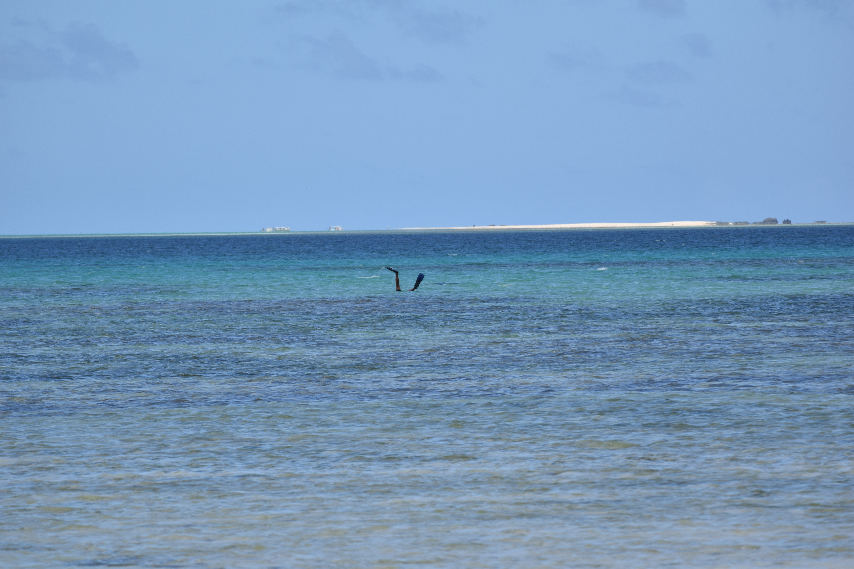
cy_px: 284
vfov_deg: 5.2
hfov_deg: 7.8
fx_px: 6227
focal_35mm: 262
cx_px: 427
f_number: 5
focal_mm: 175
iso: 125
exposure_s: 1/1000
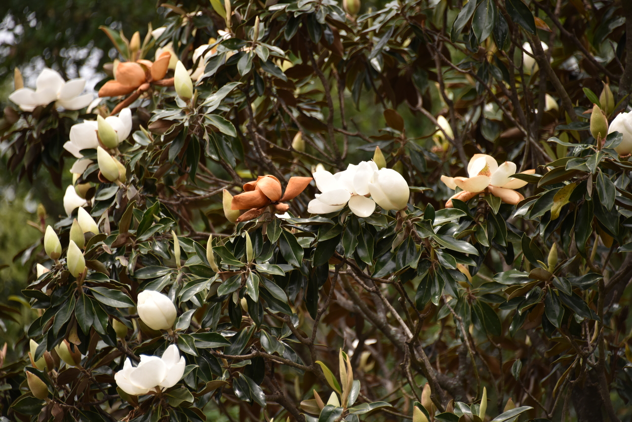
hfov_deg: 6.9
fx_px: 5268
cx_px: 316
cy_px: 211
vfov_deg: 4.6
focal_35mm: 300
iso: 250
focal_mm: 300
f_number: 5.6
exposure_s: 1/640
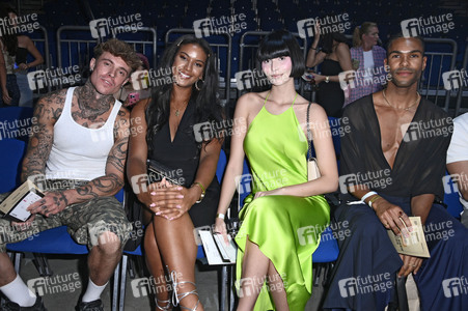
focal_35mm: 32
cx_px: 234
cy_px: 156
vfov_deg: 41.1
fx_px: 416
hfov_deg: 58.8
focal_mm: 32
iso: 1000
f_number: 5
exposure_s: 1/125
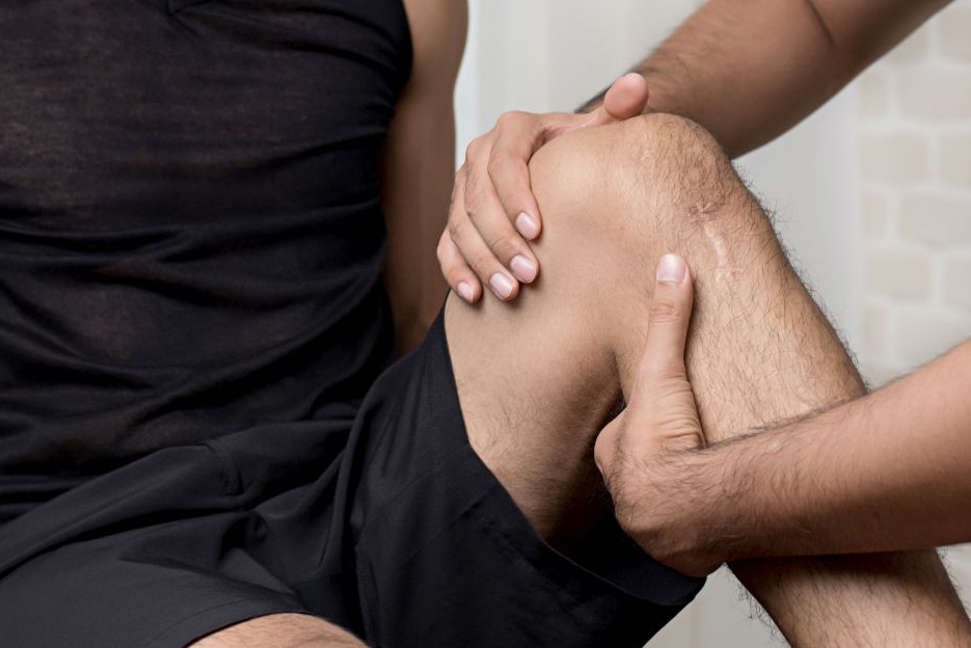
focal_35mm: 107
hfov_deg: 19.1
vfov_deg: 12.7
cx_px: 393
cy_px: 101
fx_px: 2887
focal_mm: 50
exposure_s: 1/100
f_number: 4
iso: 320
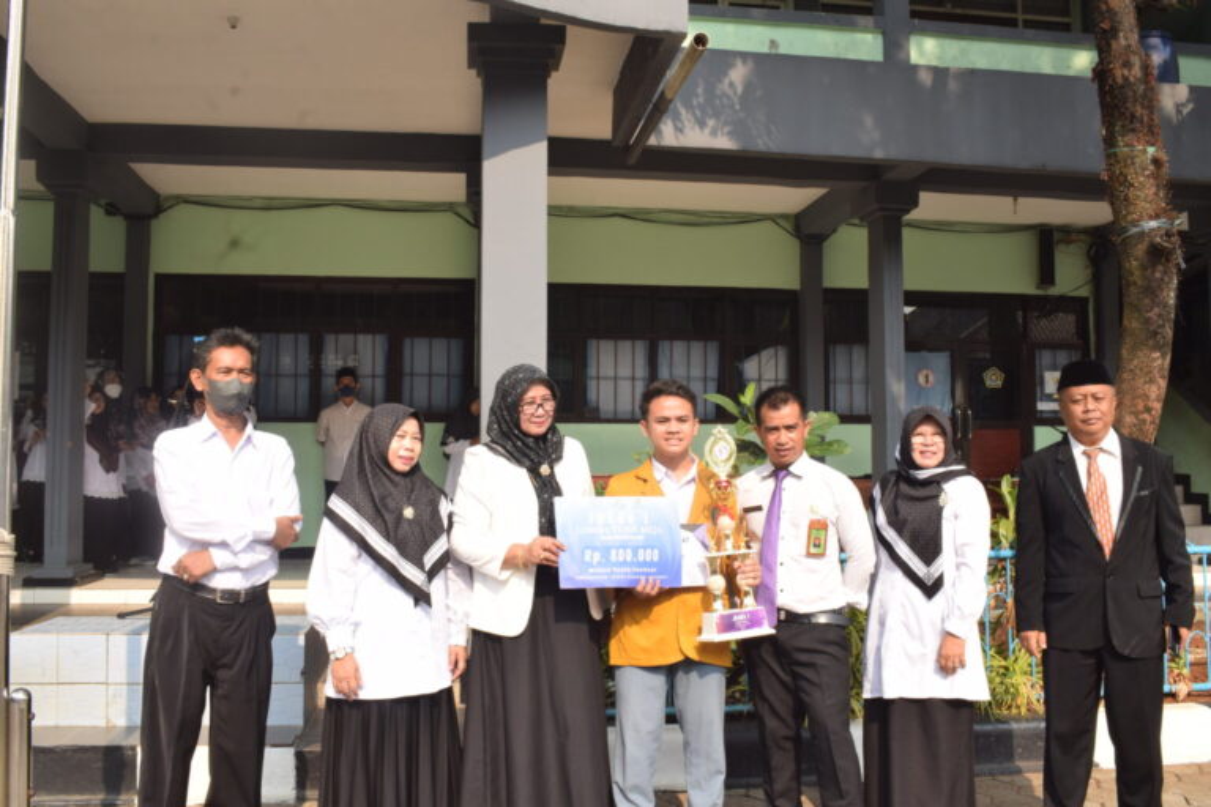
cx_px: 606
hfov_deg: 57.2
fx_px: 1110
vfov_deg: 40.0
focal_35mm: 33
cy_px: 404
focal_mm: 22
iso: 400
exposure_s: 1/125
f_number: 16
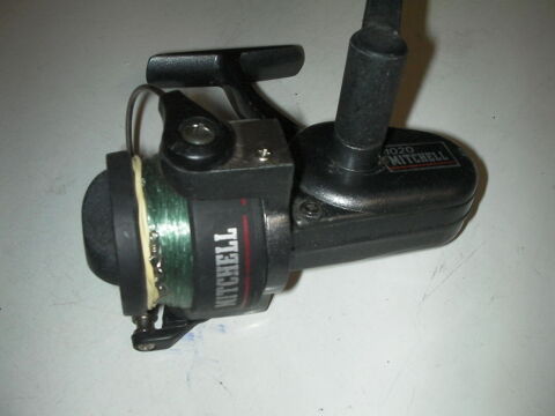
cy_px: 208
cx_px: 278
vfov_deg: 37.7
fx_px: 609
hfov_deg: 49.0
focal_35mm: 38
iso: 200
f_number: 5.6
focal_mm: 6.3
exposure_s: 1/30
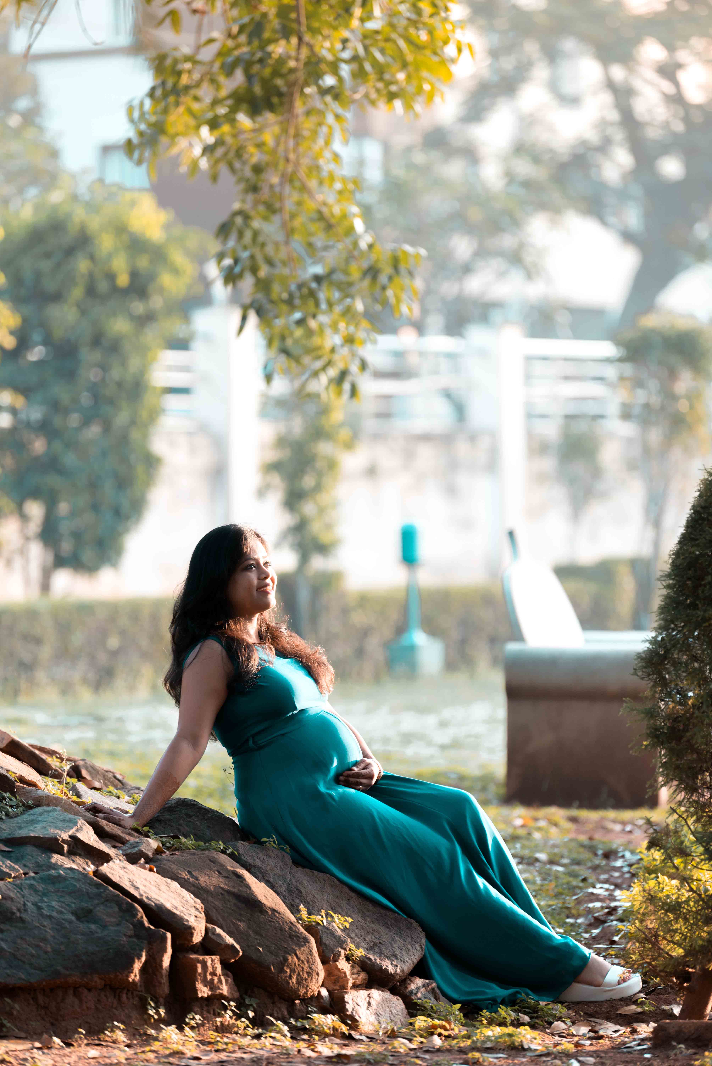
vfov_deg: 12.8
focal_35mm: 160
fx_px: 4742
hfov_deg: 8.6
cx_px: 356
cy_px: 533
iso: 250
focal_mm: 160
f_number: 2.8
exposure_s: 1/160
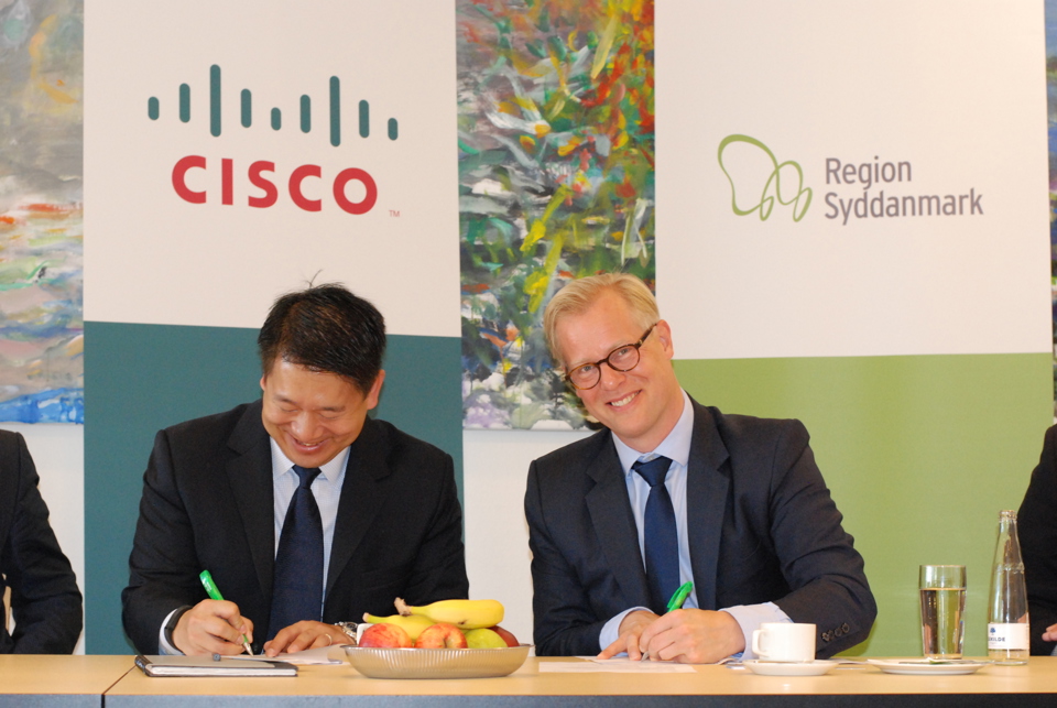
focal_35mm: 75
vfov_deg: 18.2
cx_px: 528
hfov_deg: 27.0
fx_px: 2205
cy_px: 354
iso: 1600
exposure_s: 1/60
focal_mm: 50
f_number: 5.6
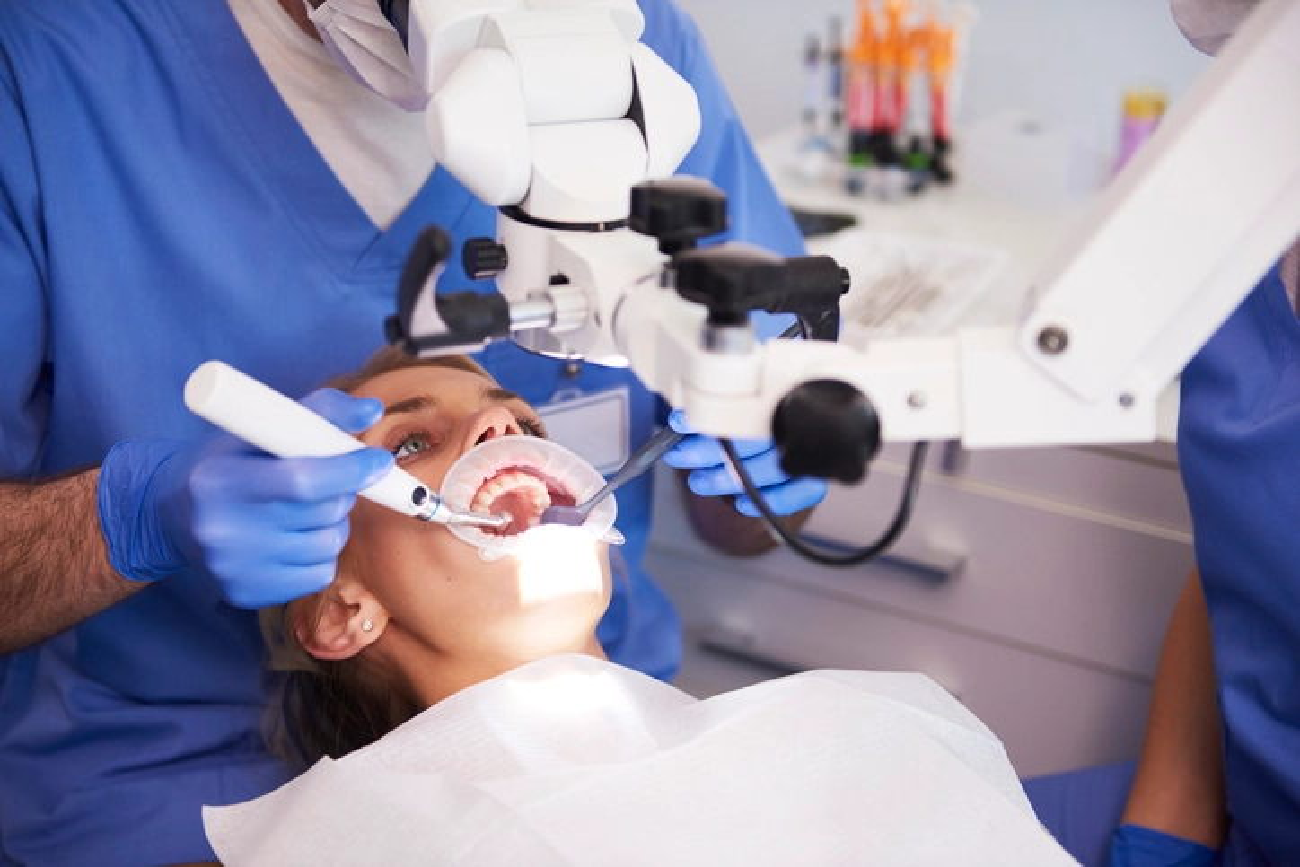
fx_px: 2239
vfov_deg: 21.9
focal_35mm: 62
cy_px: 434
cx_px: 650
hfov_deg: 32.4
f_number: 2.8
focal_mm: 62
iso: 250
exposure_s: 1/100
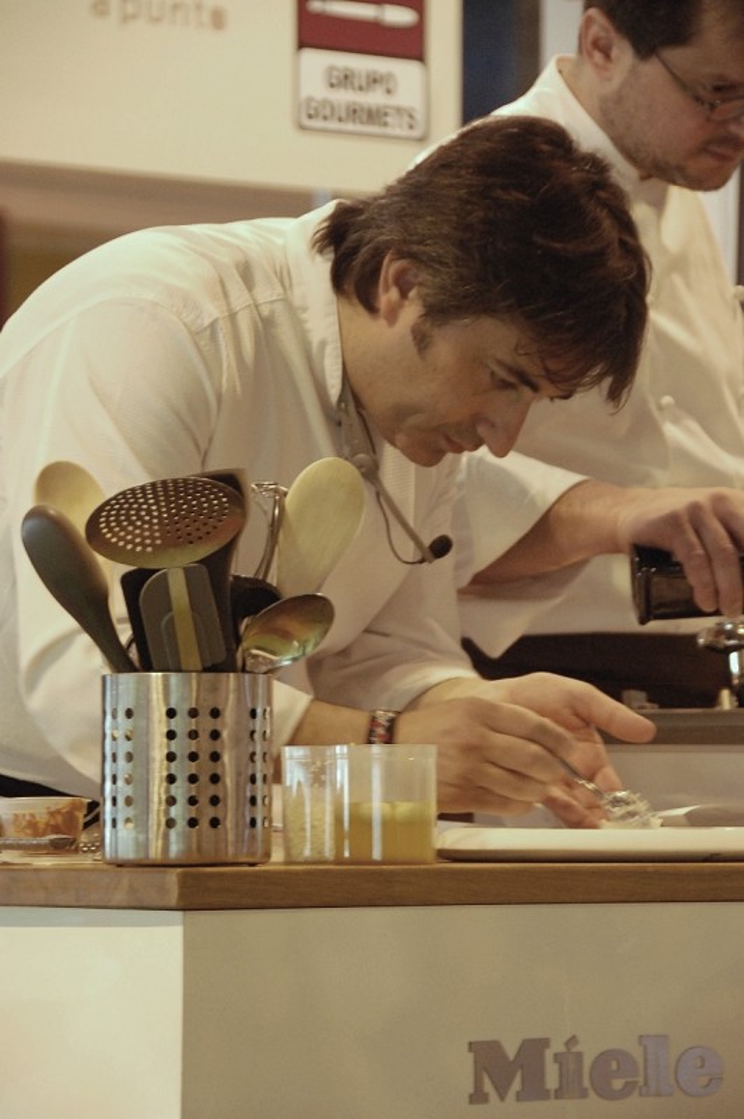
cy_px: 560
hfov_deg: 8.7
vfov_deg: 13.1
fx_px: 4891
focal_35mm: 158
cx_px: 372
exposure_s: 1/13
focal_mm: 105
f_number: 5.6
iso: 1600
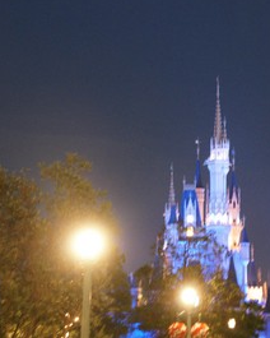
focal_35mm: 89
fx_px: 889
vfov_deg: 21.5
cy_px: 161
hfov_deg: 17.1
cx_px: 217
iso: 2000
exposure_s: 1/1.67
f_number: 5
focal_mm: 40
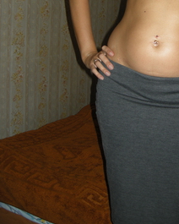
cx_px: 120
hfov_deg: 26.1
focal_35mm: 58
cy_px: 41
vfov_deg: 31.5
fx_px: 384
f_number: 2.7
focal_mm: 7.5
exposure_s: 1/60
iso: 64
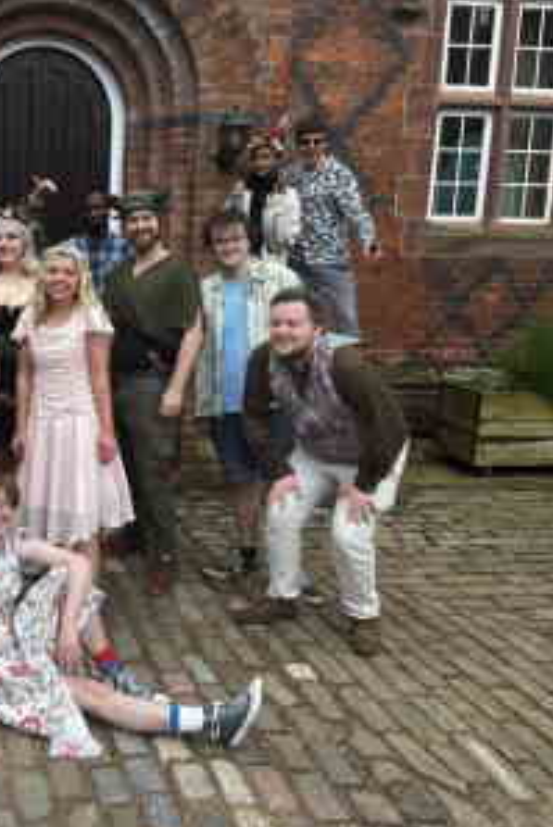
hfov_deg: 32.8
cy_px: 419
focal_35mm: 37
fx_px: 851
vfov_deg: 51.9
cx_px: -8
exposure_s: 1/510
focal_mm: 5.1
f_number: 1.6
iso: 50
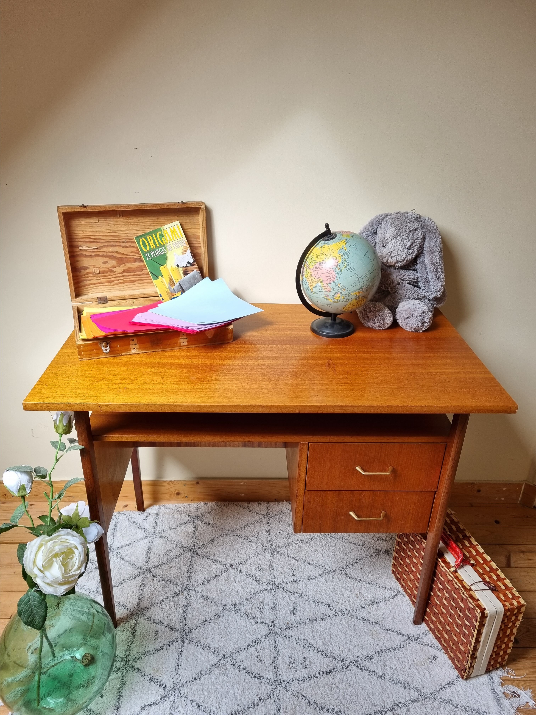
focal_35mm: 26
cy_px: 358
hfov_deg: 53.1
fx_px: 537
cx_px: 268
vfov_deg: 67.3
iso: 50
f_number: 1.8
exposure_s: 1/138
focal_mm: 5.4
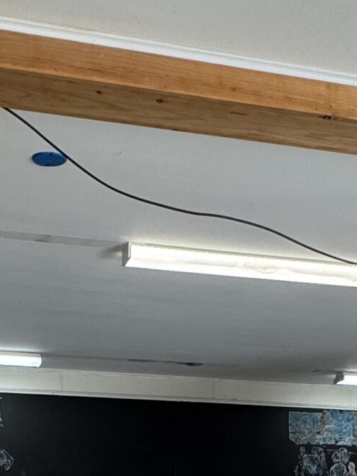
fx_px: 880
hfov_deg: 22.9
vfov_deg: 24.6
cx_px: 157
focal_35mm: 64
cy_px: 684
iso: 64
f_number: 2.2
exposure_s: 1/120
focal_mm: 2.22
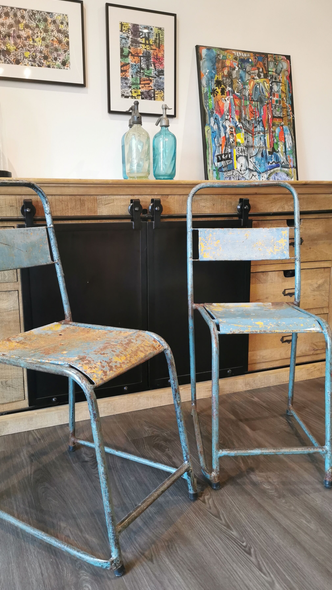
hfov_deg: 38.9
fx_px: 470
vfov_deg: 64.3
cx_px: 151
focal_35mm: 30
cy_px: 297
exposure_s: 1/50
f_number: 1.8
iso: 320
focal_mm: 5.58
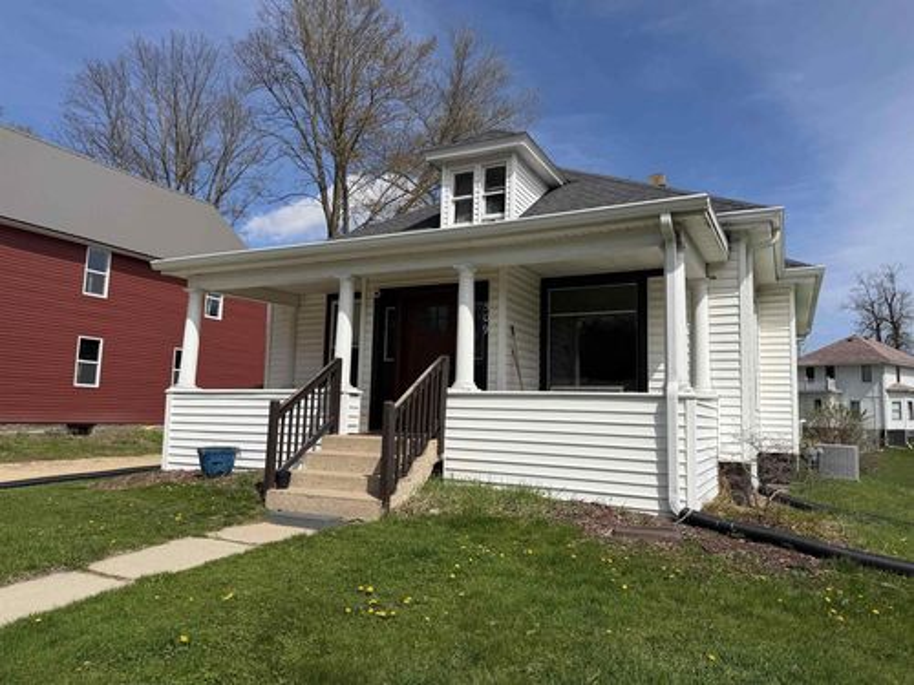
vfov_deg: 56.8
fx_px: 634
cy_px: 342
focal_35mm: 24
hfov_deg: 71.6
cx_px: 457
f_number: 1.78
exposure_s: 1/8130
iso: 80
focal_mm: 6.76
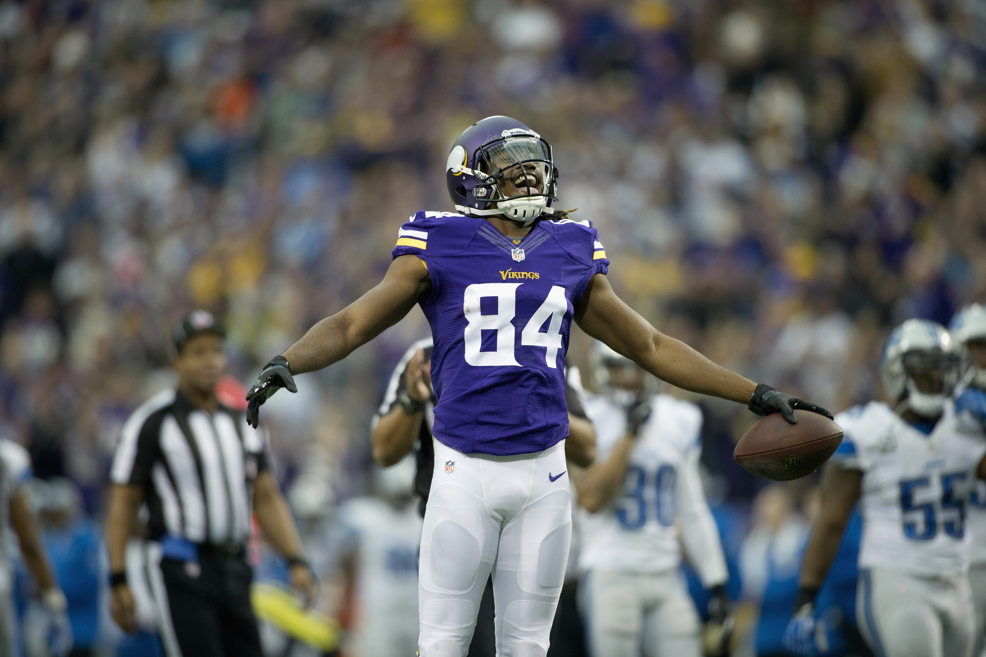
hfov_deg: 5.2
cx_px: 493
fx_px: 10951
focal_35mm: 400
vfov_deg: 3.4
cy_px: 328
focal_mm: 400
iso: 2000
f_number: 2.8
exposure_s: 1/1250
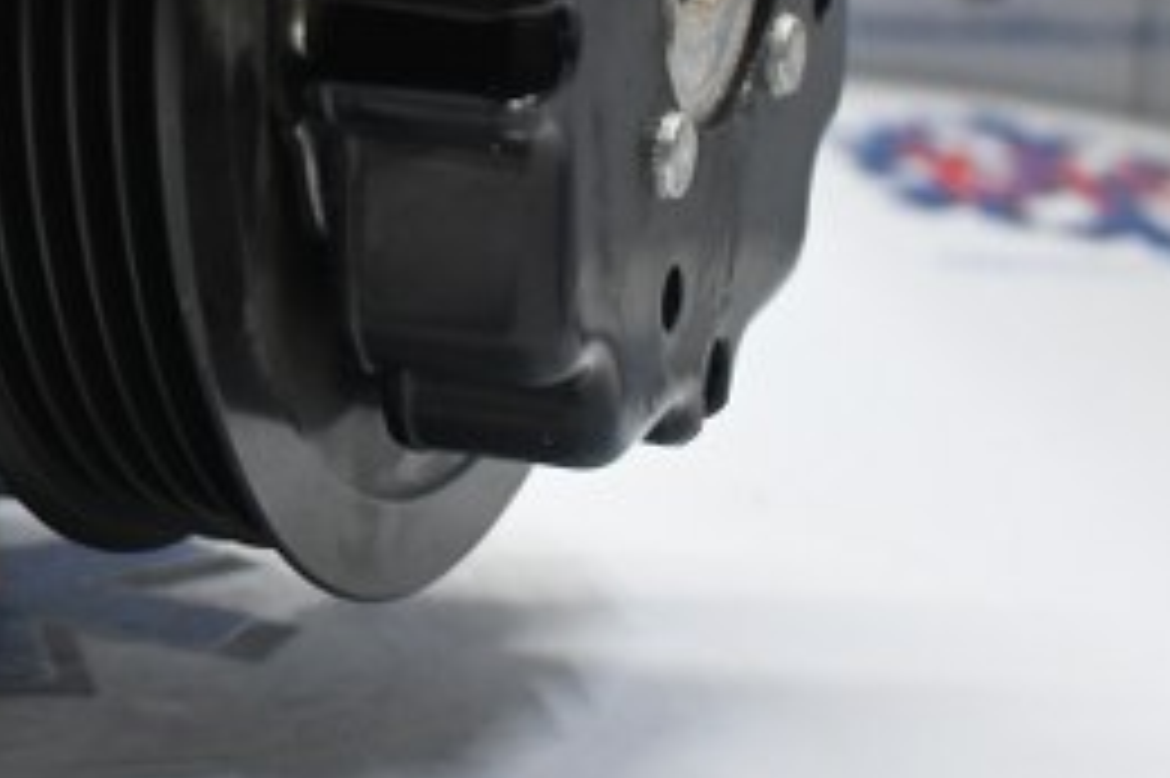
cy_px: -169
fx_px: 3753
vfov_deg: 11.6
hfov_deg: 16.9
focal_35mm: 116
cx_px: -238
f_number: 4.2
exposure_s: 1/125
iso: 1800
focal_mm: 25
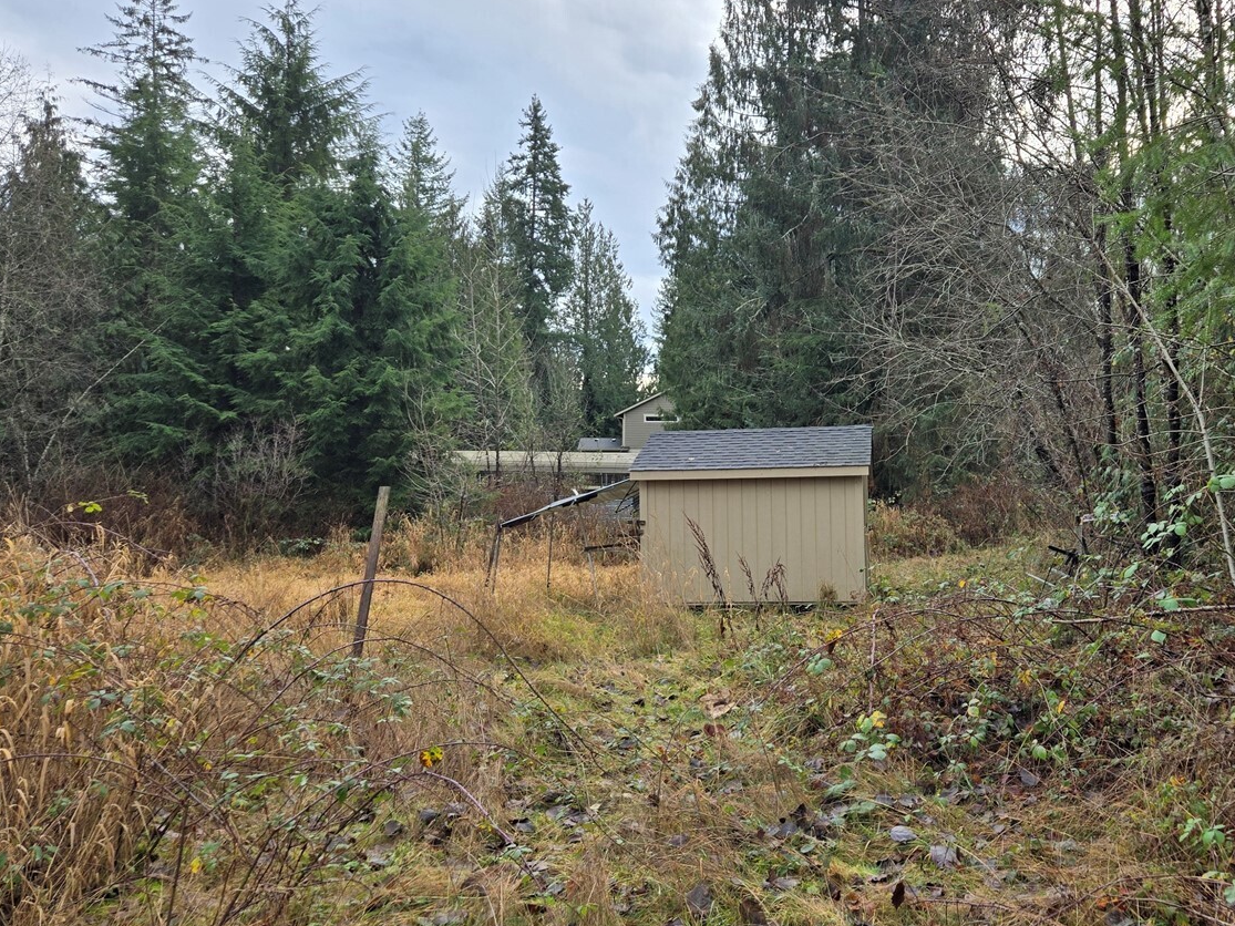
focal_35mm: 33
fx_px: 1177
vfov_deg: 42.9
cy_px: 480
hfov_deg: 55.1
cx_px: 721
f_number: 1.8
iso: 25
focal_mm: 5.4
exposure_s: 1/838
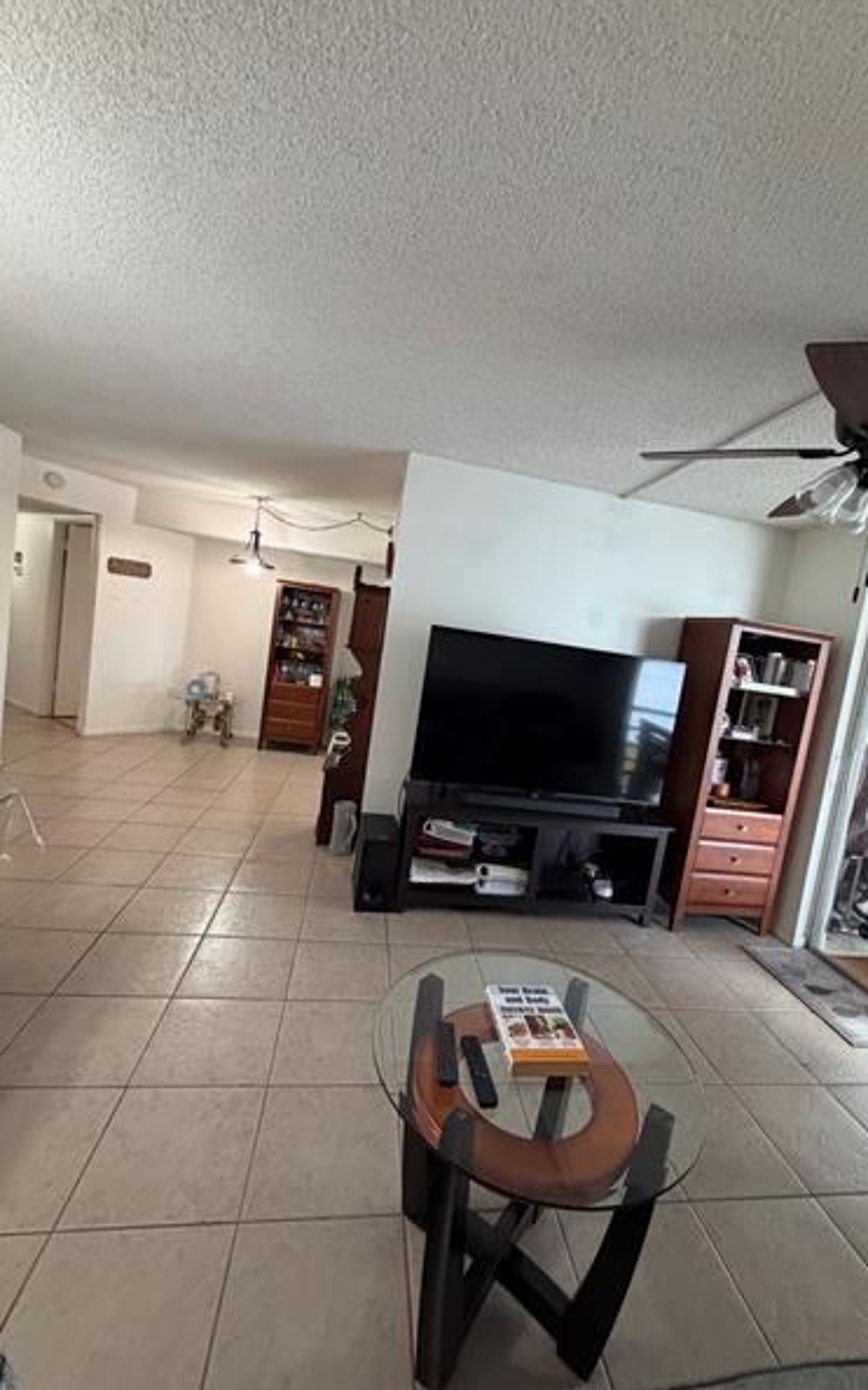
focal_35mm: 15
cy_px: 690
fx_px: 568
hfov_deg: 74.7
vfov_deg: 101.5
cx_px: 466
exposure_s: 1/120
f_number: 2.2
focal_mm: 2.22
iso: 320
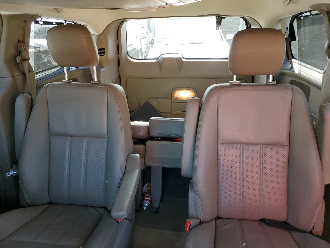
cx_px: 165
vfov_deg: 53.1
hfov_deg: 67.3
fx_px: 248
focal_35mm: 26
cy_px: 124
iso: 54
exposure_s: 1/60.2
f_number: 1.5
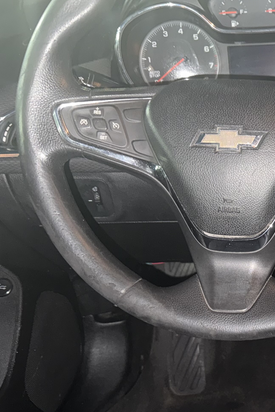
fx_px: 596
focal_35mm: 52
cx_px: 354
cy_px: 280
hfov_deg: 23.2
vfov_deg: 37.7
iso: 160
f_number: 1.78
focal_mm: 6.76
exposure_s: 1/4
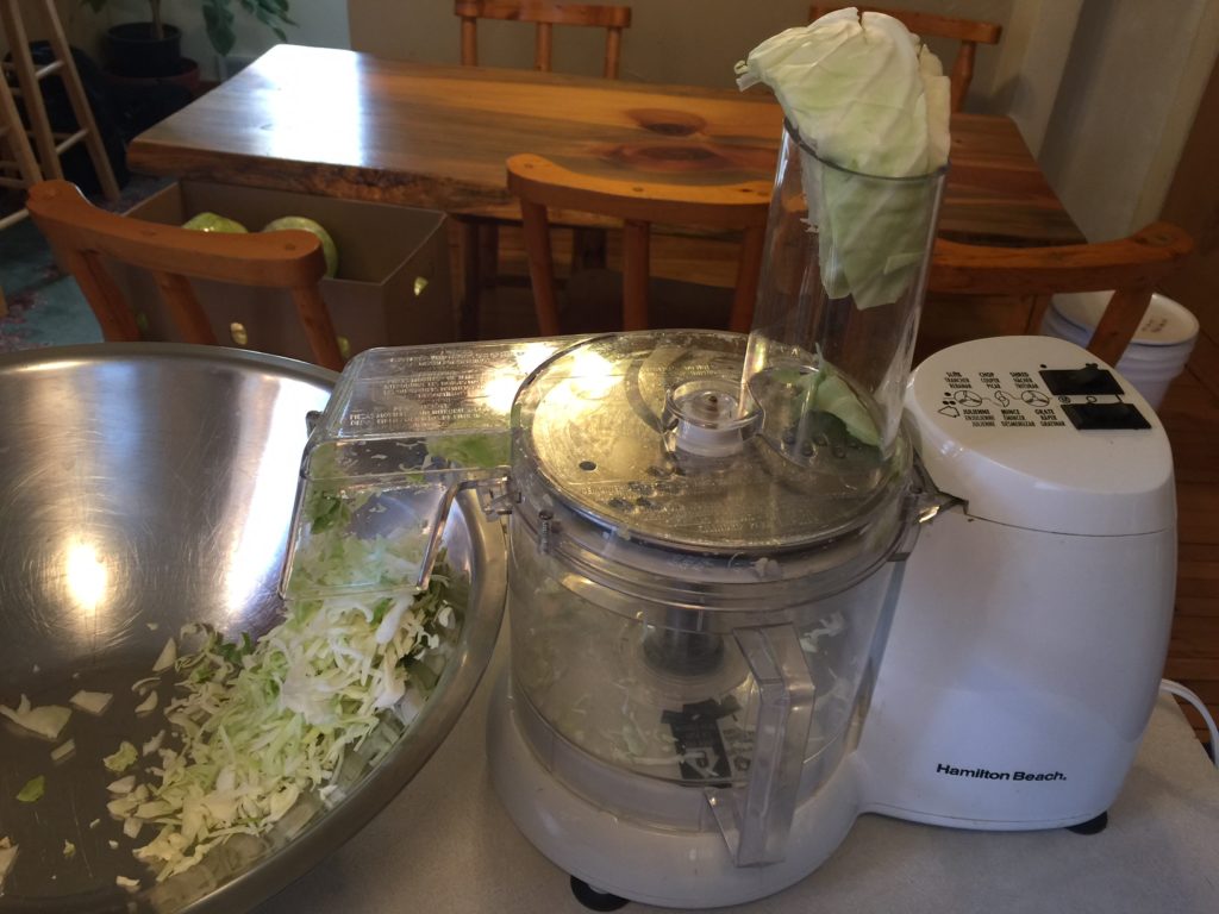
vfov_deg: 48.2
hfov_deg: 61.7
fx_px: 1021
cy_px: 457
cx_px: 610
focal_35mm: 29
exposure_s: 1/15
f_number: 2.2
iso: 40
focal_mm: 4.15
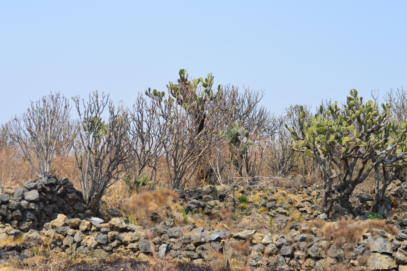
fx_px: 932
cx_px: 204
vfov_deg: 16.5
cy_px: 136
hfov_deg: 24.6
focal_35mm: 82
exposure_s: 1/400
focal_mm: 55
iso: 400
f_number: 11
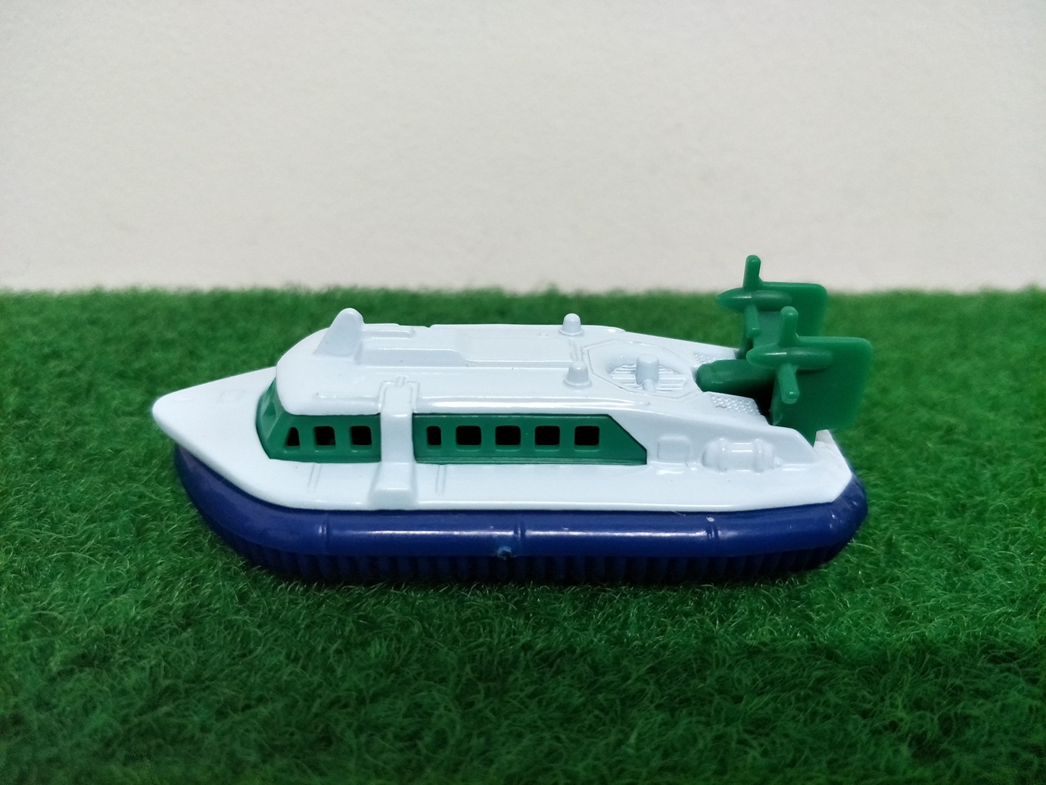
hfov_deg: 71.6
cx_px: 523
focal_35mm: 24
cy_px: 392
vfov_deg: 56.8
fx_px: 725
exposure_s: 1/25
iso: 437
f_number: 1.7
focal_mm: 4.1
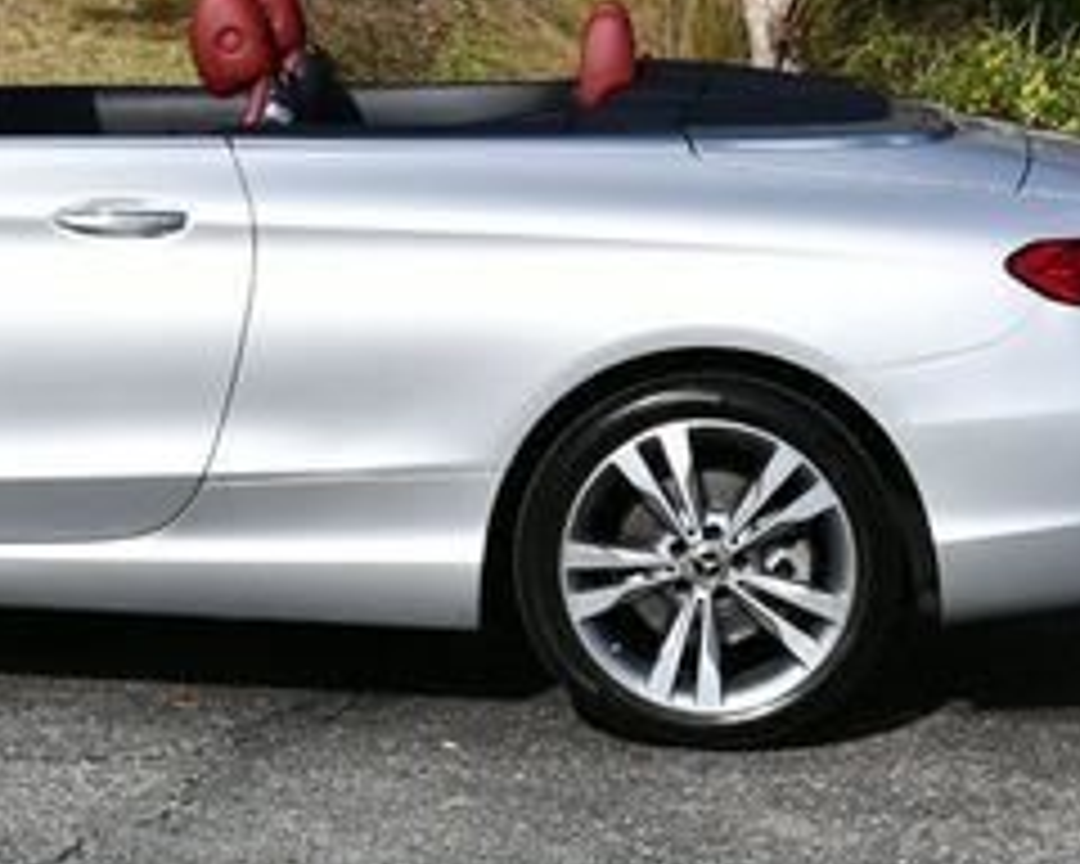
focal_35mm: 120
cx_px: 54
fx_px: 3836
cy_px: -58
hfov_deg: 15.8
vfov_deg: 12.6
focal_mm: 24
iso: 100
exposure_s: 1/320
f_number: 9
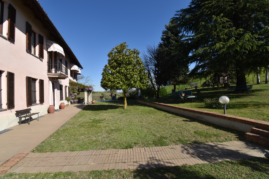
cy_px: 90
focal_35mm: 15
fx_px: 112
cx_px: 134
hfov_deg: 100.4
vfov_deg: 77.3
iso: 100
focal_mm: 10
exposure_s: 1/200
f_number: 10
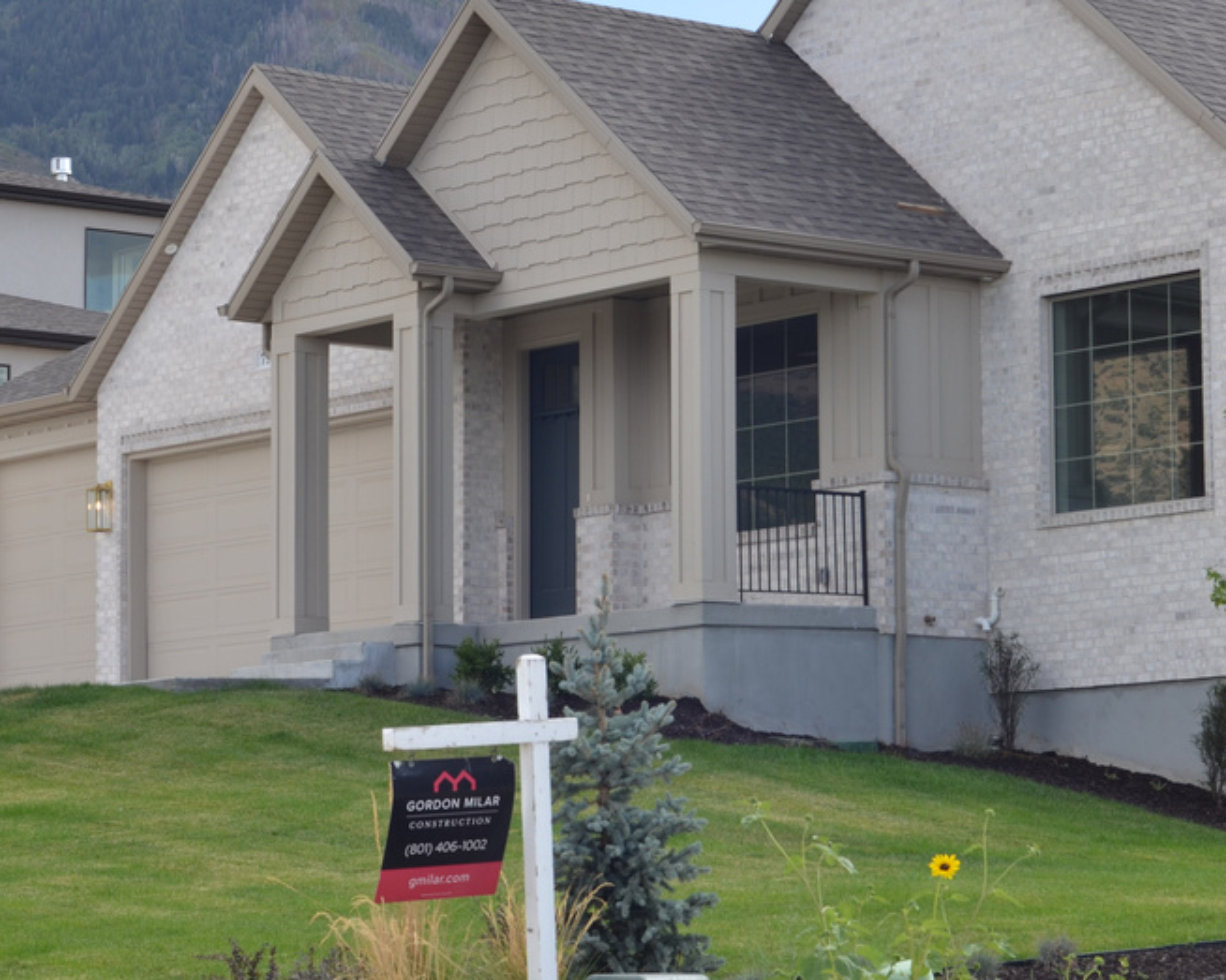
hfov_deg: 17.5
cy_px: 397
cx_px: 667
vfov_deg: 14.0
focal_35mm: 110
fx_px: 3991
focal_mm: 50
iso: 180
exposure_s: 1/250
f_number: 8
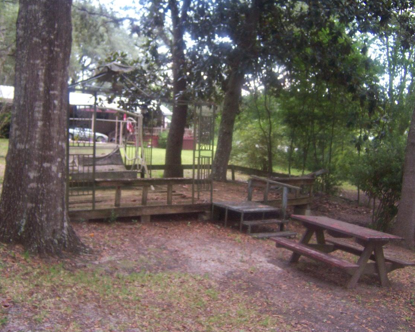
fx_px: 430
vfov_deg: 42.2
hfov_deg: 51.5
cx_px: 211
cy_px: 167
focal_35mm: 35
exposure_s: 1/60
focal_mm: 5.5
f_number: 2.8
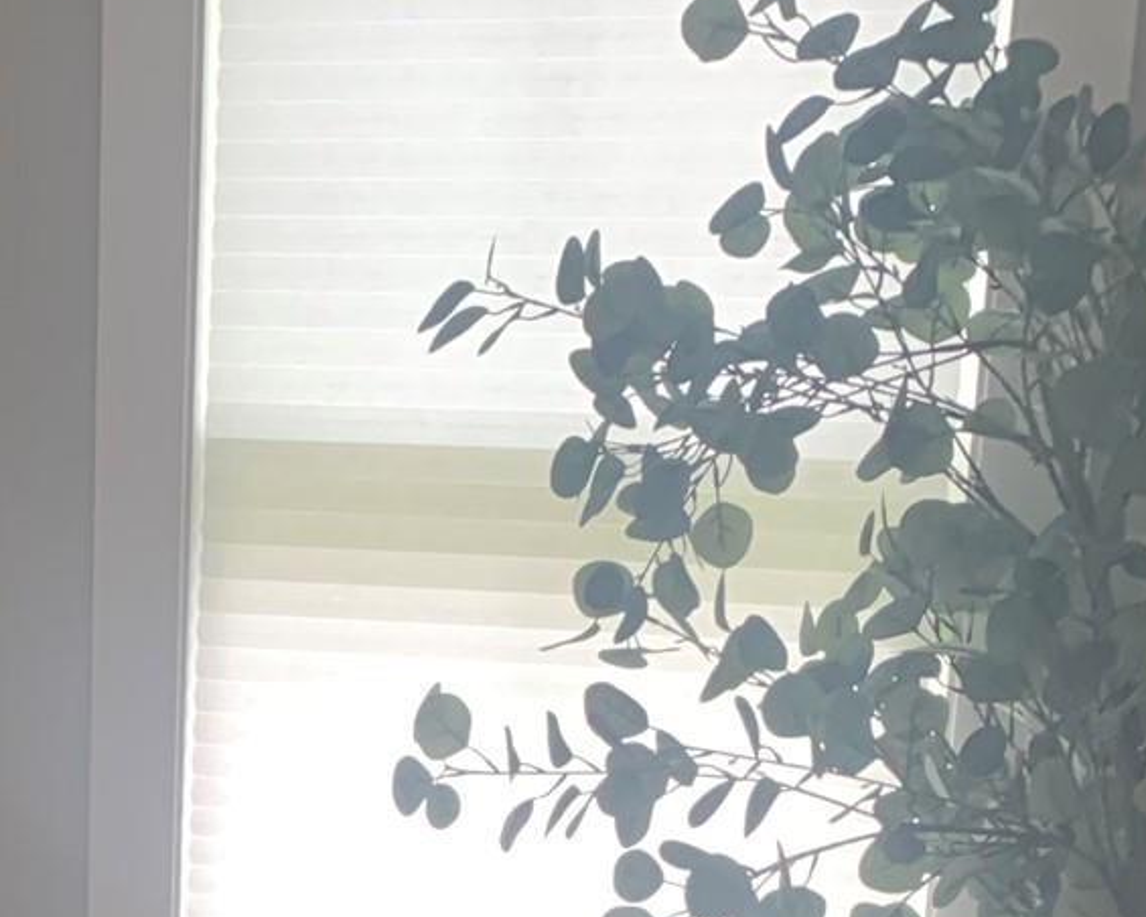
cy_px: 1233
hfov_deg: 19.7
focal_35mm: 92
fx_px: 3120
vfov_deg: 15.8
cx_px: -197
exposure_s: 1/60
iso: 160
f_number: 1.8
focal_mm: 4.25
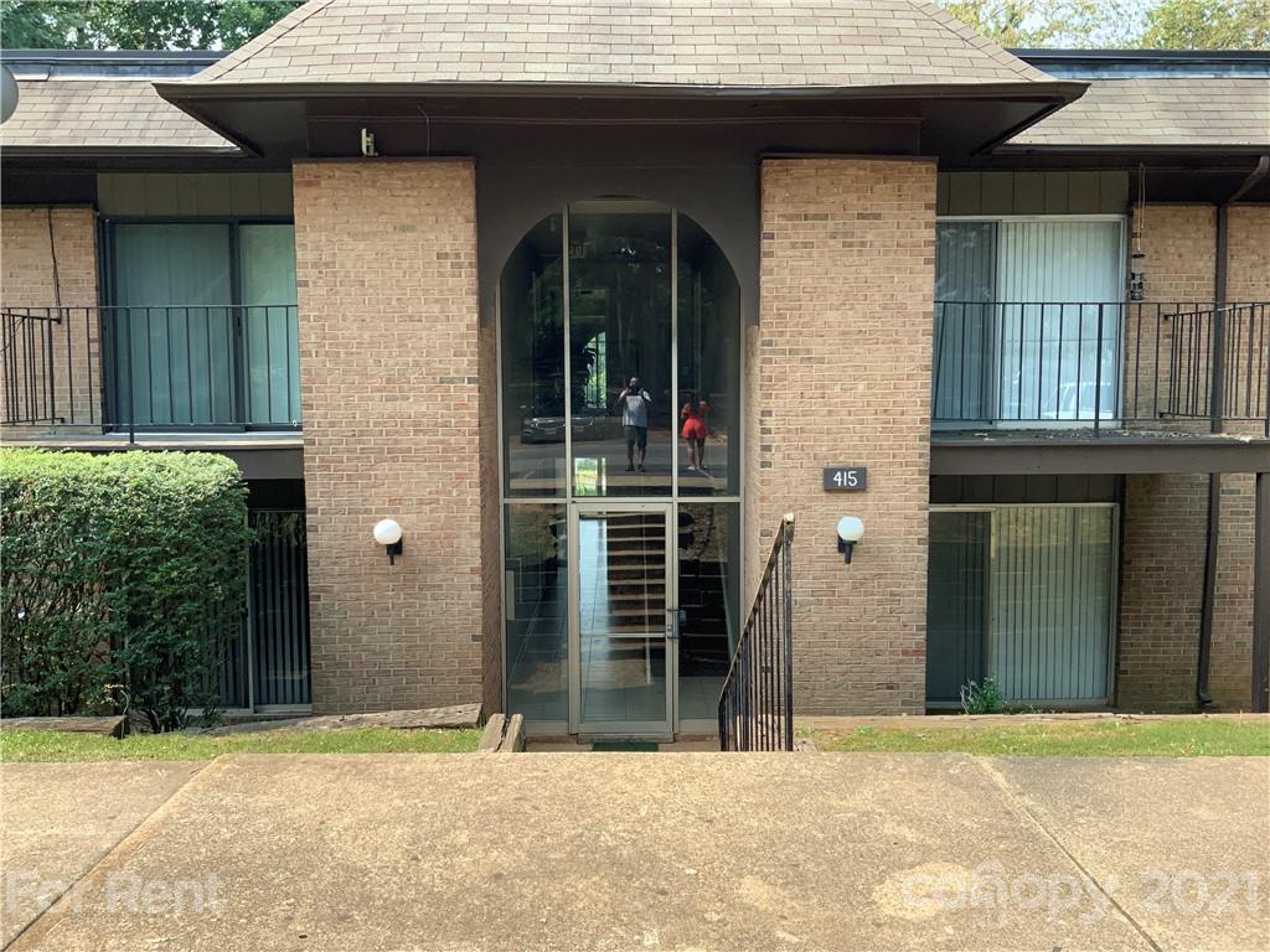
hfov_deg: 61.7
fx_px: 1064
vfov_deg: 48.2
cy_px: 476
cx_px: 635
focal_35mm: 29
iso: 16
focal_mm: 3
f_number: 1.8
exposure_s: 1/435
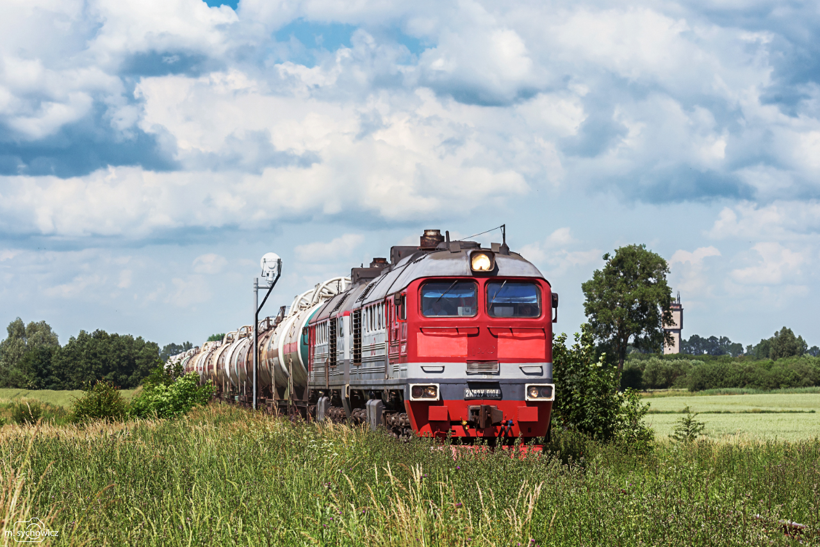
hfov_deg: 20.0
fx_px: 2324
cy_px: 274
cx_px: 410
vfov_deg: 13.4
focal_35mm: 102
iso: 200
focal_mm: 102
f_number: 11
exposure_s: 1/1000
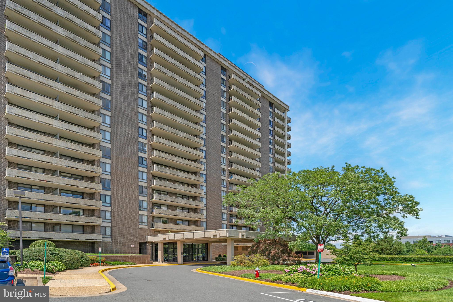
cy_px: 151
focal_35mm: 19
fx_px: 240
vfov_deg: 64.3
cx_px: 226
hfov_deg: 86.6
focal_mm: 19.1
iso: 100
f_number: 8
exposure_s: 1/250
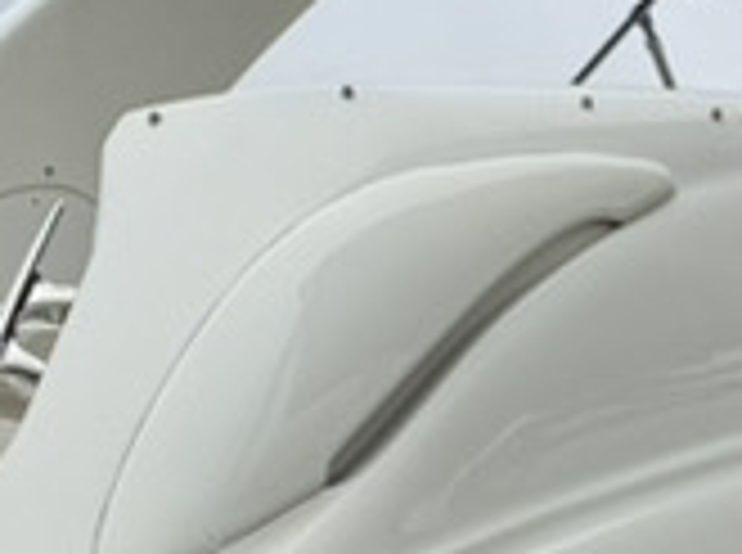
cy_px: 887
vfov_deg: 8.2
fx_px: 3743
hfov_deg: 11.3
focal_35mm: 175
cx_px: 490
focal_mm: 6.76
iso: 80
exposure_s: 1/5319
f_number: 1.78
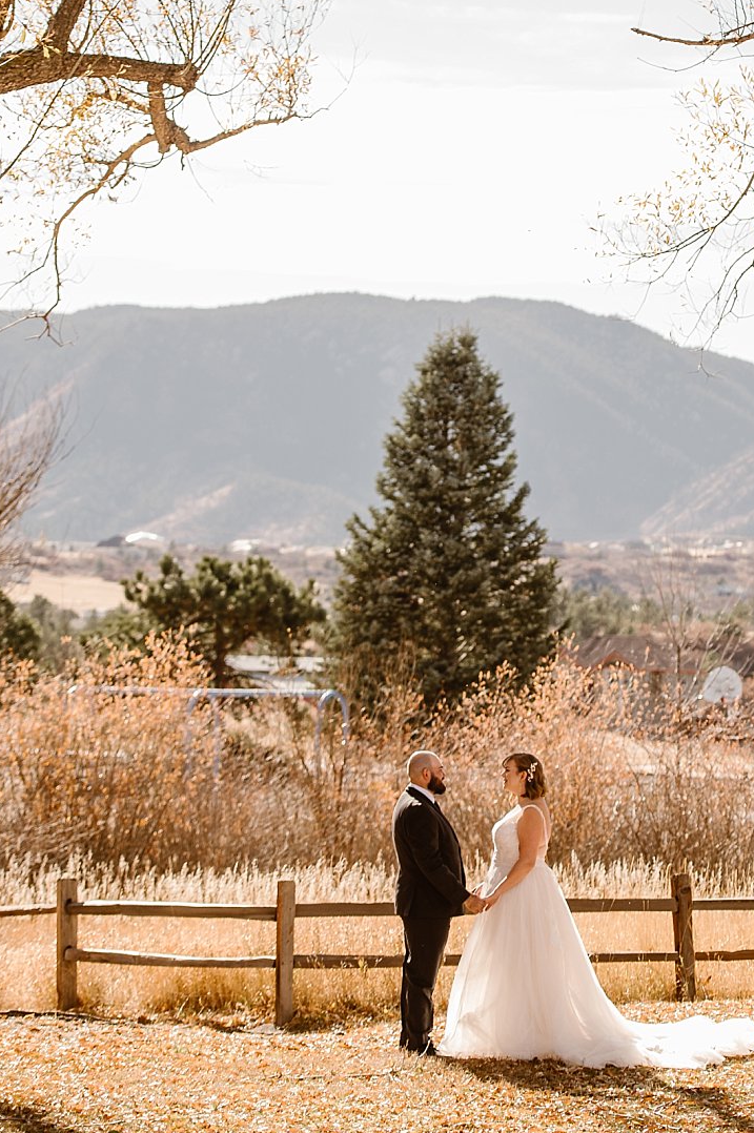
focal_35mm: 133
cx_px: 555
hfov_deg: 10.3
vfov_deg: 15.4
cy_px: 311
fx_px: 4185
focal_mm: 70
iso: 200
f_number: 2.8
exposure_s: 1/1000
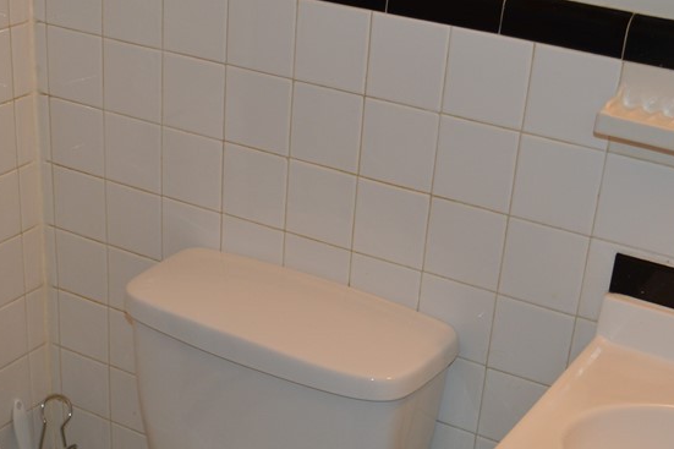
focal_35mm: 65
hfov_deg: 30.9
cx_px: 277
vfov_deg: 20.4
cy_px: 421
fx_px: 1217
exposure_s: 1/60
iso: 450
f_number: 4
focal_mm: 22
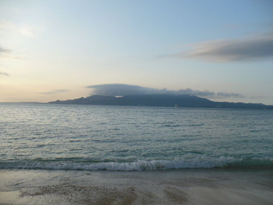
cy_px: 104
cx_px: 139
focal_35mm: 38
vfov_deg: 37.7
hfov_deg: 49.0
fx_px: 300
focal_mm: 6.1
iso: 100
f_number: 2.8
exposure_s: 1/1000
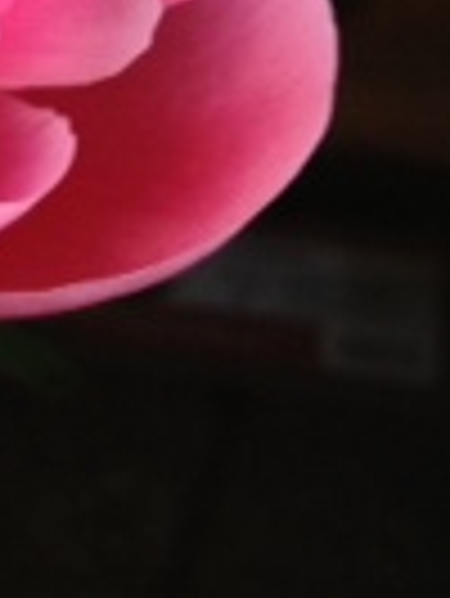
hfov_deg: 8.3
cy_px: 40
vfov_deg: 11.7
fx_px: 2907
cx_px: -490
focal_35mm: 168
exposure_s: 1/60
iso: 64
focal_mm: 4.28
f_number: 2.4
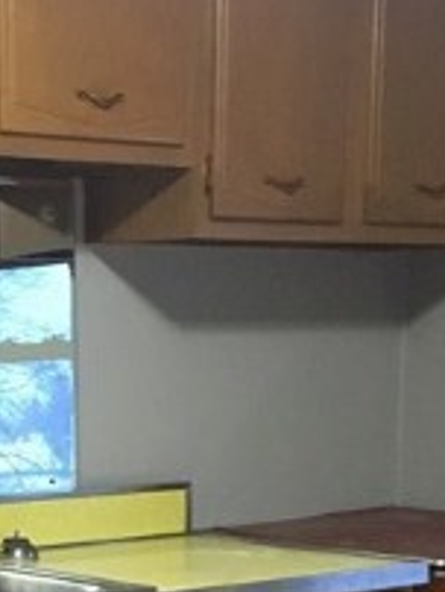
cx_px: -12
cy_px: 651
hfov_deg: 13.3
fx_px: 1881
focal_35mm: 110
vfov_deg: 17.3
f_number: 2.2
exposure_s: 1/15
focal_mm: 4.15
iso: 320
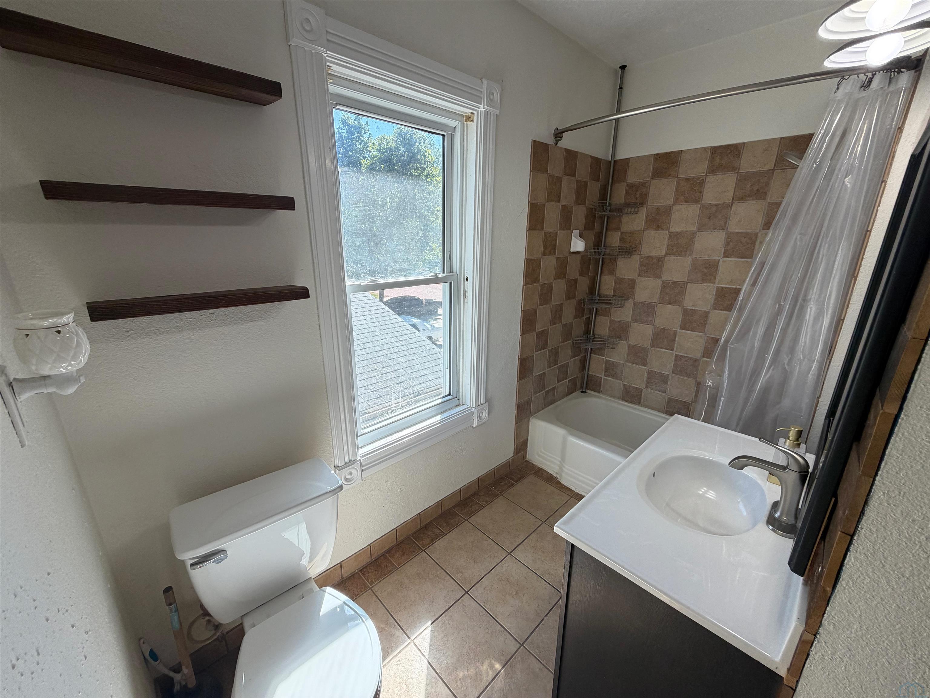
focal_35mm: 14
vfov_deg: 85.7
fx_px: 376
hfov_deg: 102.1
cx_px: 465
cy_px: 349
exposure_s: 1/134
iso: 50
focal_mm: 2.22
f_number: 2.2
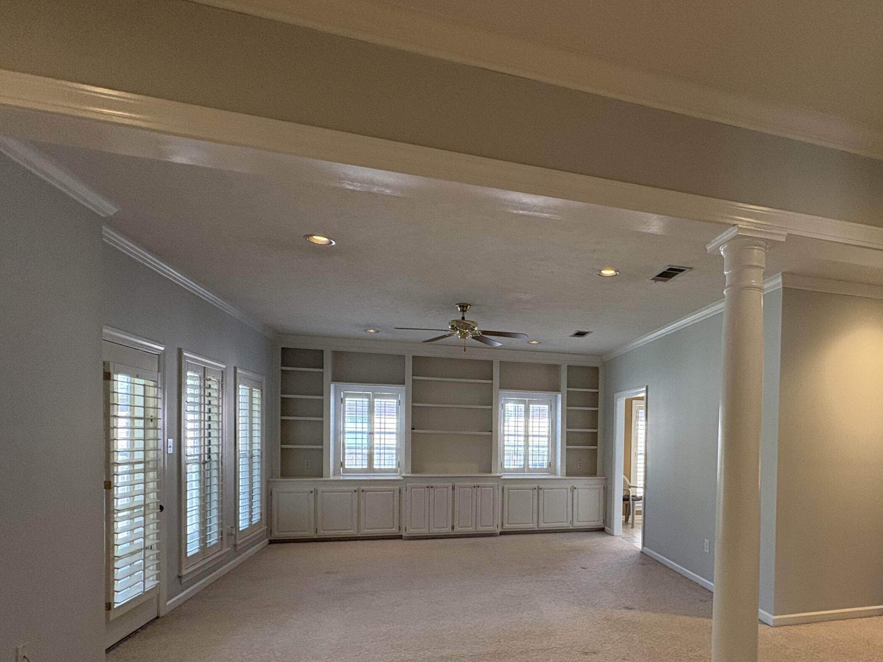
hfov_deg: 79.3
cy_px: 452
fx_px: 510
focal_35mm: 20
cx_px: 583
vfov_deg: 63.9
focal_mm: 2.22
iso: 320
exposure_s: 1/120
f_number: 2.2
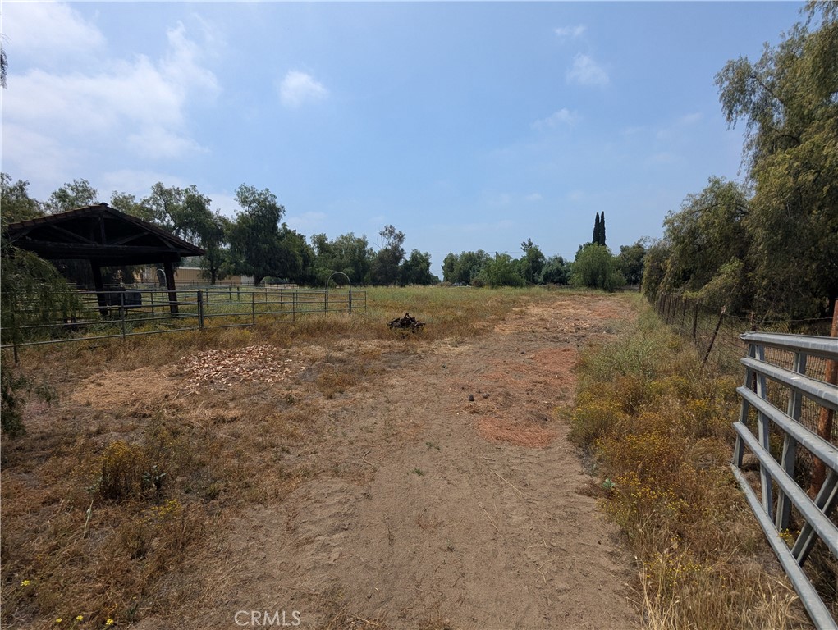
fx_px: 388
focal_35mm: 16
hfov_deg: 94.4
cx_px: 419
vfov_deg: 78.2
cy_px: 315
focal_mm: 2.35
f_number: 2.2
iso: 49
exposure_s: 1/2841
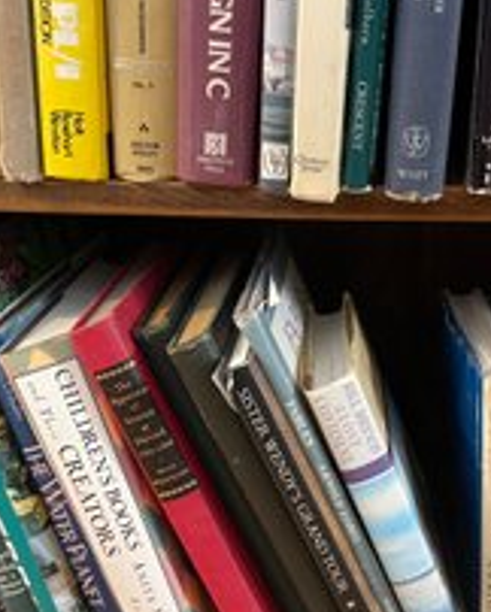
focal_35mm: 43
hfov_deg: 34.8
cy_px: 356
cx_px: 308
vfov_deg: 42.7
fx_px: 780
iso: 400
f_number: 1.6
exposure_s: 1/40
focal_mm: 4.2
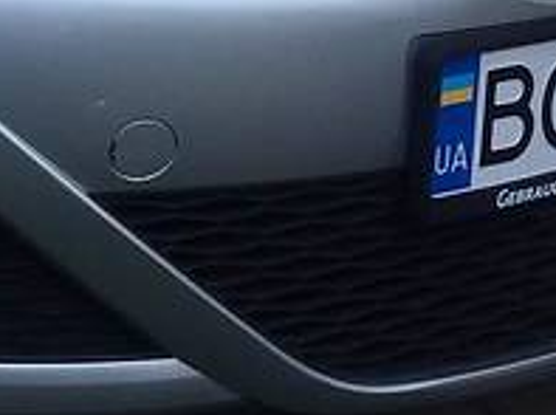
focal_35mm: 118
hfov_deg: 15.9
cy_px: -243
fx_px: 1892
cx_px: -167
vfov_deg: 11.9
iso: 32
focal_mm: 4.2
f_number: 2.2
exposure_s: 1/618
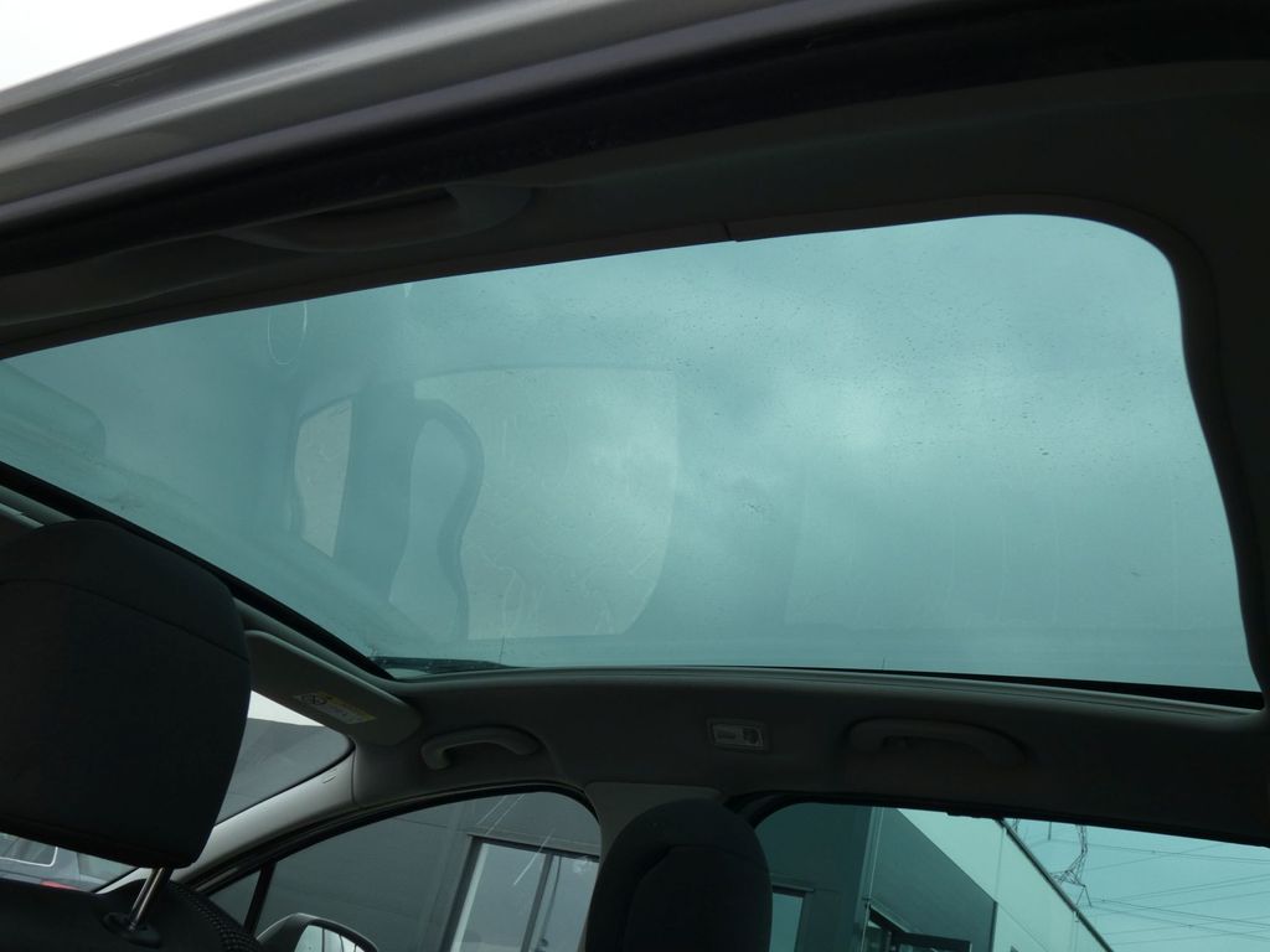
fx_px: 1174
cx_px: 635
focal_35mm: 32
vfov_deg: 44.2
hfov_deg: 56.8
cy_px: 476
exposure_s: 1/80
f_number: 5
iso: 100
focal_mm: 5.8
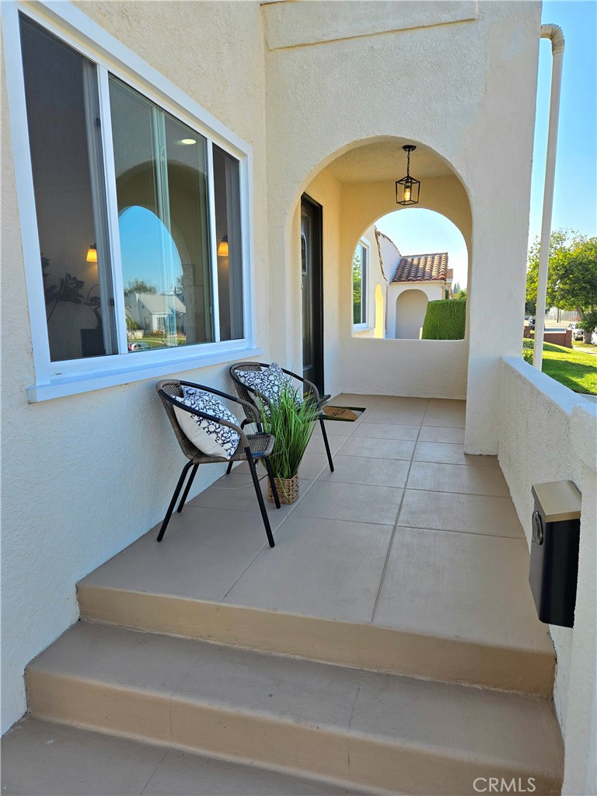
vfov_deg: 73.9
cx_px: 298
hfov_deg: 58.9
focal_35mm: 23
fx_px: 529
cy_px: 398
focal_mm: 5.4
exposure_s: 1/1111
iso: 25
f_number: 1.8
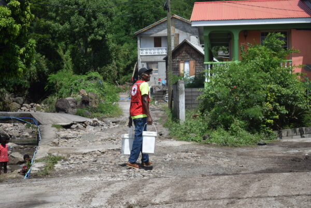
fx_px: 713
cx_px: 156
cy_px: 104
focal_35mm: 82
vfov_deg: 16.6
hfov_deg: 24.6
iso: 100
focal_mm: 55
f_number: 5.6
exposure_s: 1/500
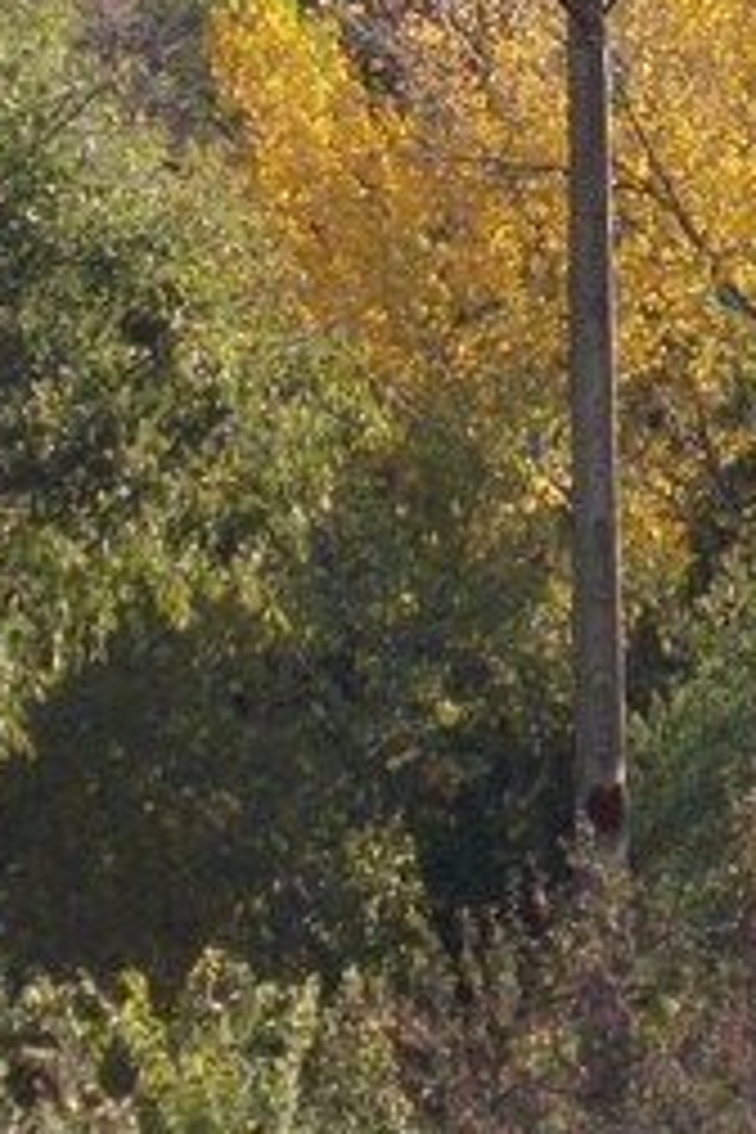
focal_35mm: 241
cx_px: 837
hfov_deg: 5.7
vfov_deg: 8.4
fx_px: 7591
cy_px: -256
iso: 80
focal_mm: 10.3
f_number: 4.9
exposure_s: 1/200
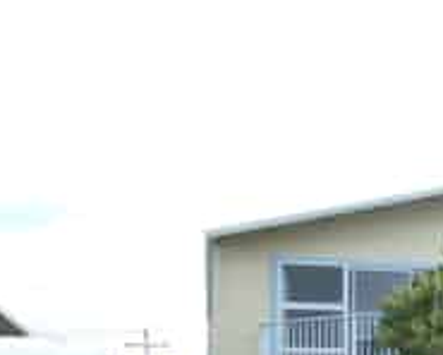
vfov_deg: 19.0
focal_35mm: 78
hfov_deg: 21.9
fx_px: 1023
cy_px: 368
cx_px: 581
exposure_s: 1/640
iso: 400
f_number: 4
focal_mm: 5.4
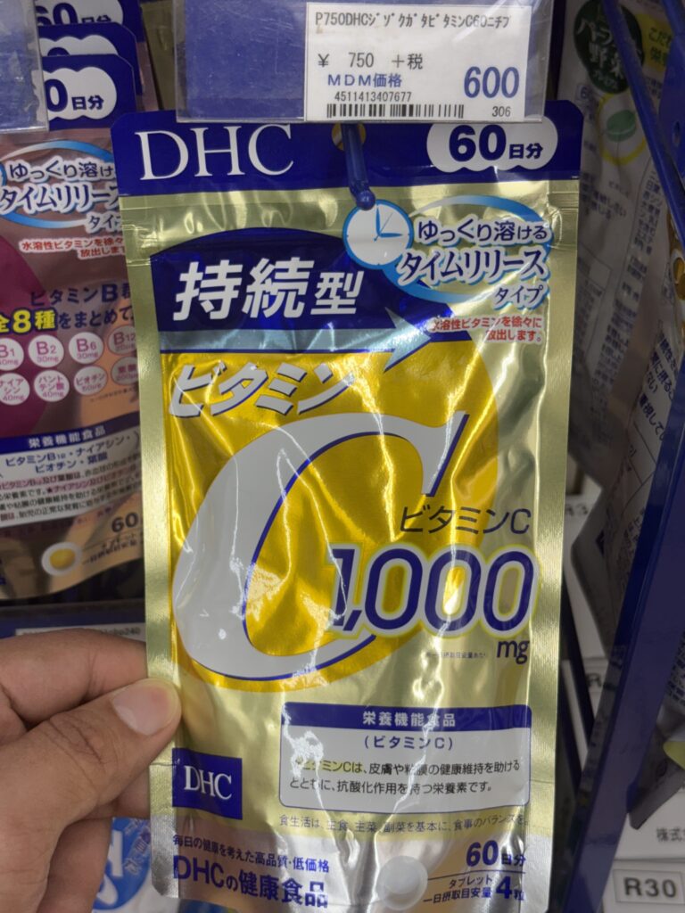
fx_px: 1372
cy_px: 456
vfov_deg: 36.8
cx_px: 342
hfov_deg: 28.0
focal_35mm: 52
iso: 32
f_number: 1.6
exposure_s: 1/100
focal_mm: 5.96
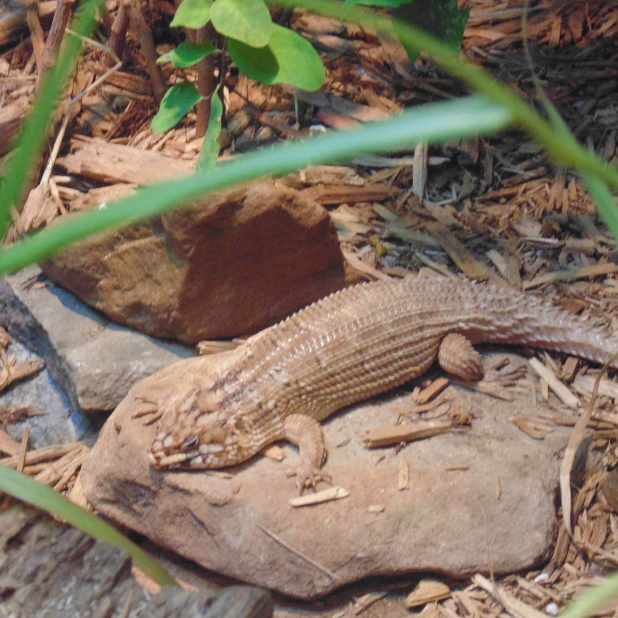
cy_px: 309
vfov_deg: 15.0
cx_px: 350
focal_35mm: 116
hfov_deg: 15.0
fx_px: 2343
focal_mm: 17.5
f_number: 4.6
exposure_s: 1/10
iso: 400
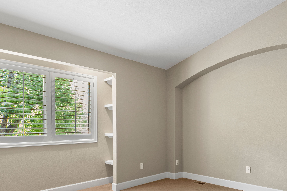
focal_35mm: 23
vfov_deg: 54.0
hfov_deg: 75.0
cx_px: 176
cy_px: 128
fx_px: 183
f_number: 7.1
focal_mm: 12
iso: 400
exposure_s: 1.6
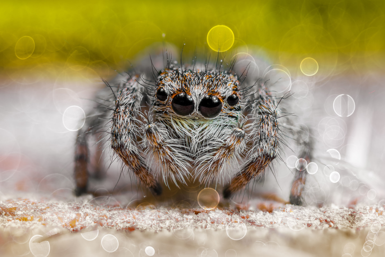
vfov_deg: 22.6
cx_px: 192
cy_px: 128
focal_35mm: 60
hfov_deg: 33.4
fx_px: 642
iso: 64
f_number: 9
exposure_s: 1.3
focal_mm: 60
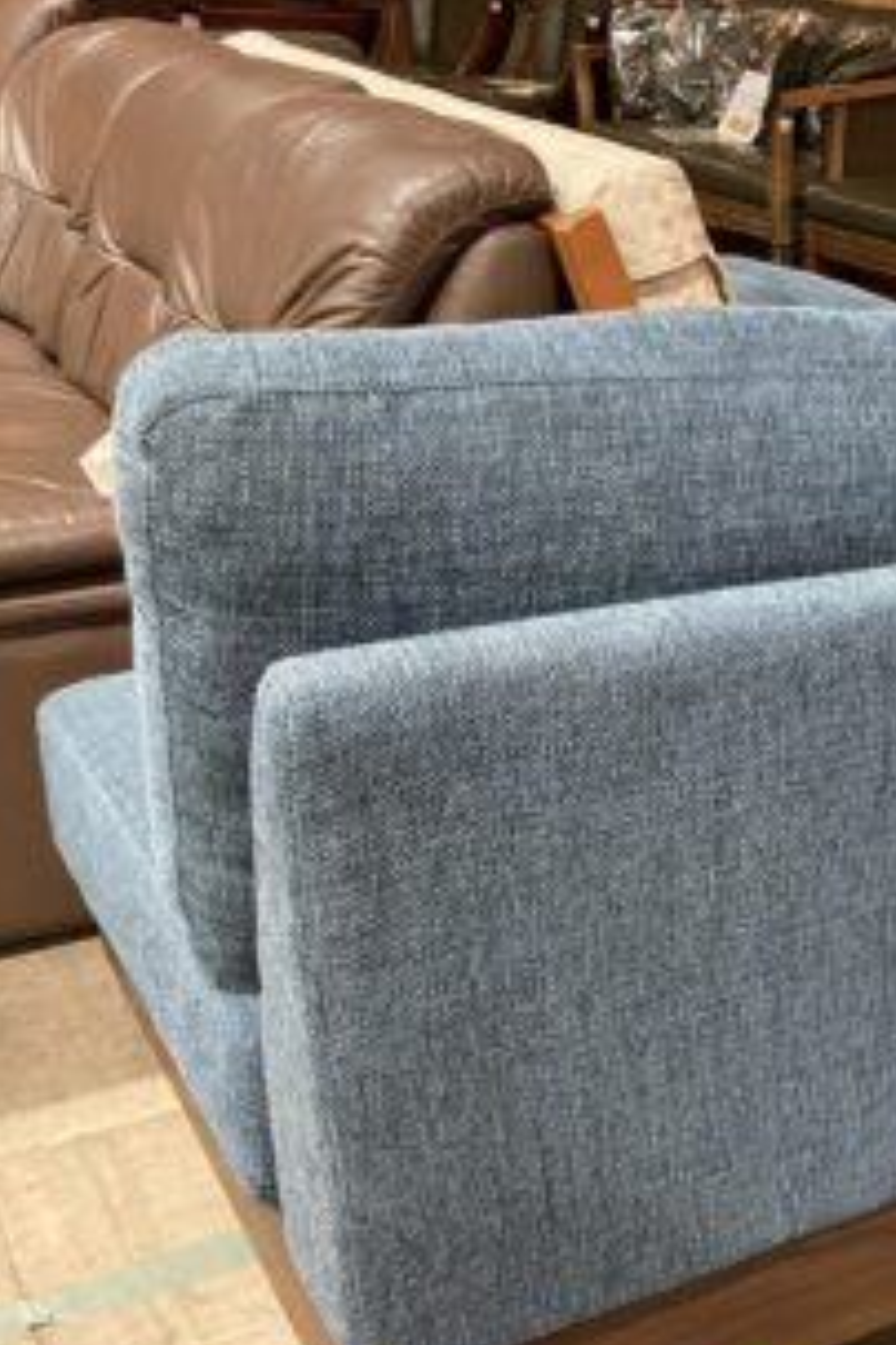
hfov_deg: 25.0
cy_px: 823
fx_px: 1792
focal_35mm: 48
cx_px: 1100
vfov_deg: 40.9
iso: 250
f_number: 1.8
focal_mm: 3.99
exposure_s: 1/33
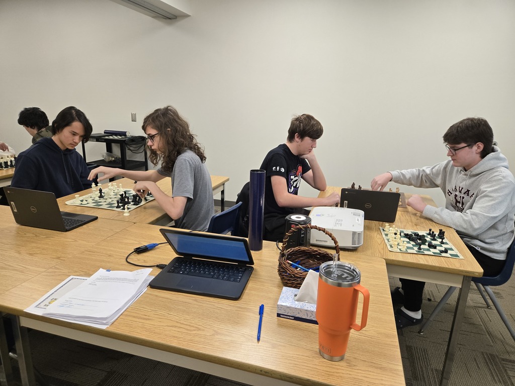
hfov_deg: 73.9
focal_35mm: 23
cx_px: 258
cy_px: 193
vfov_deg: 58.9
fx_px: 342
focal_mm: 5.4
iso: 200
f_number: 1.8
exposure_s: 1/180
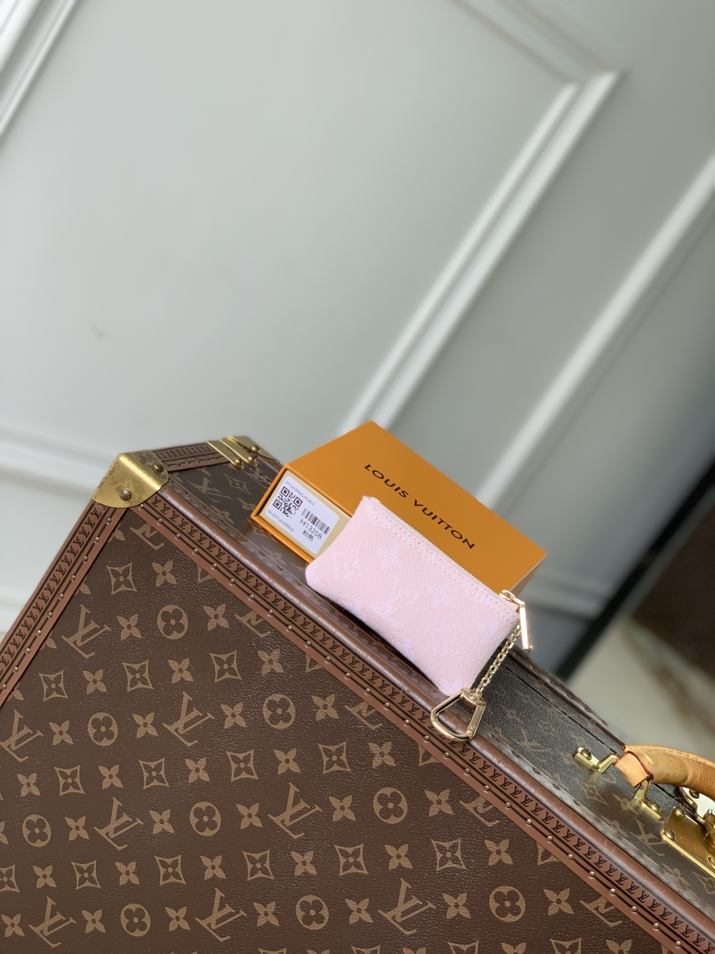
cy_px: 477
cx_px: 358
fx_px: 1432
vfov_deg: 36.8
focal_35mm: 52
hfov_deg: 28.0
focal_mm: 6
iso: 20
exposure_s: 1/122
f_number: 2.4
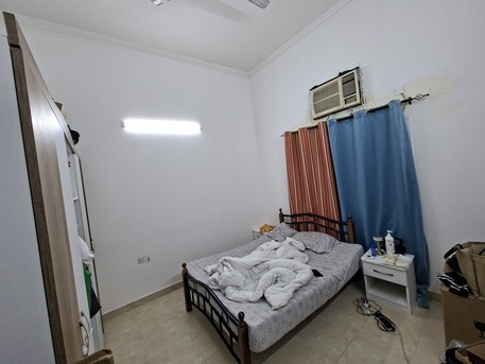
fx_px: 182
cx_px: 242
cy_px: 182
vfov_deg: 89.9
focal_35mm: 13
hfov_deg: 106.2
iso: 50
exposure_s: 1/40
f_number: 2.2
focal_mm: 1.74
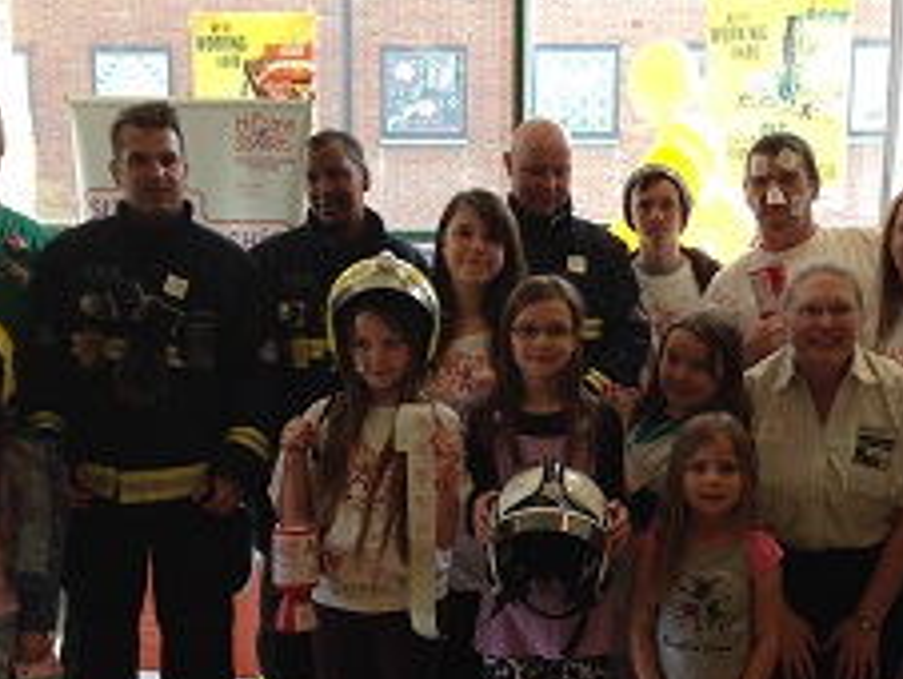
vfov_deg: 28.4
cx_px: 535
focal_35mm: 51
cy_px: 455
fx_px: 1332
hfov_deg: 37.3
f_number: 2.4
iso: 80
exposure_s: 1/120
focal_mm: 4.12
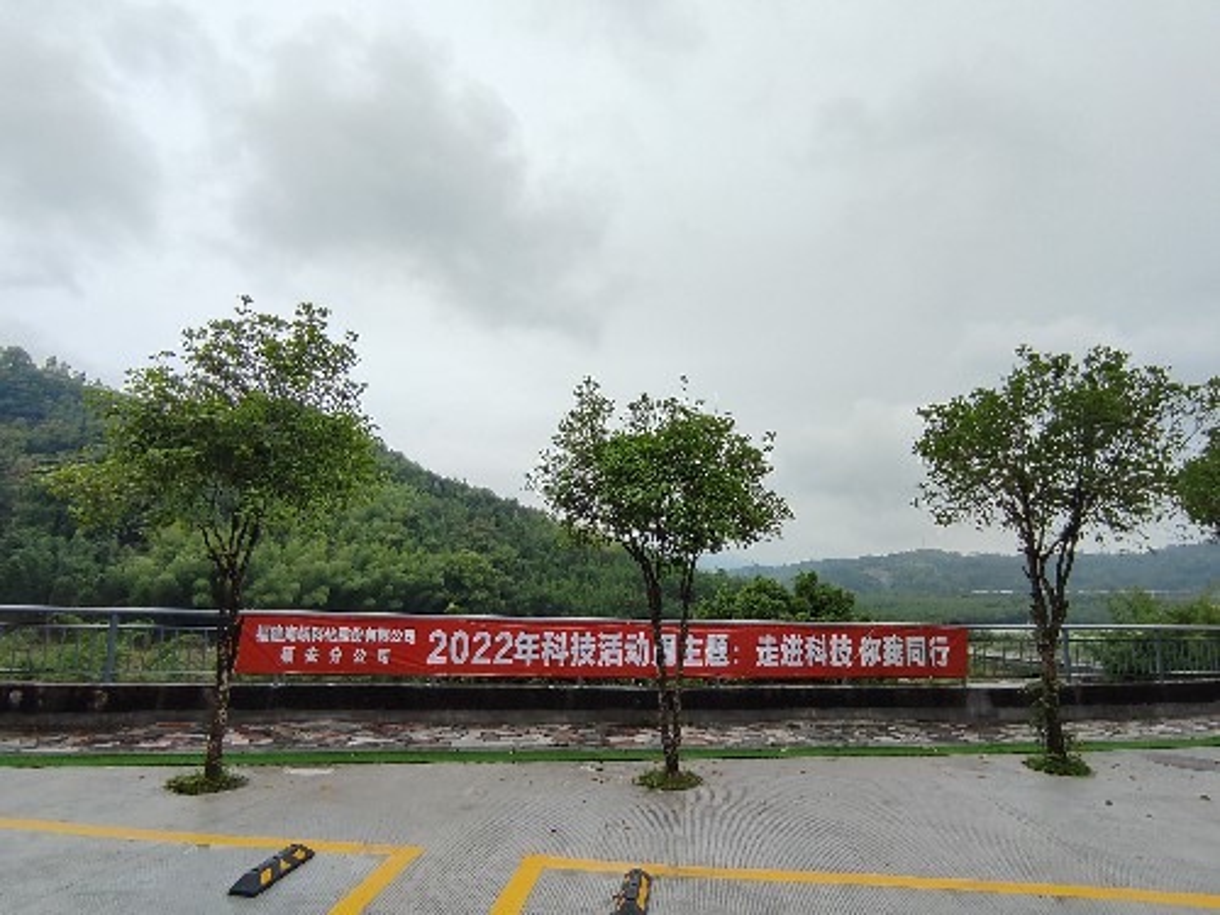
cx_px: 610
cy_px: 458
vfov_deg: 71.6
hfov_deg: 87.8
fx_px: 634
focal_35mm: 18
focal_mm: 1.65
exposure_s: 1/881
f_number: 2.2
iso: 50
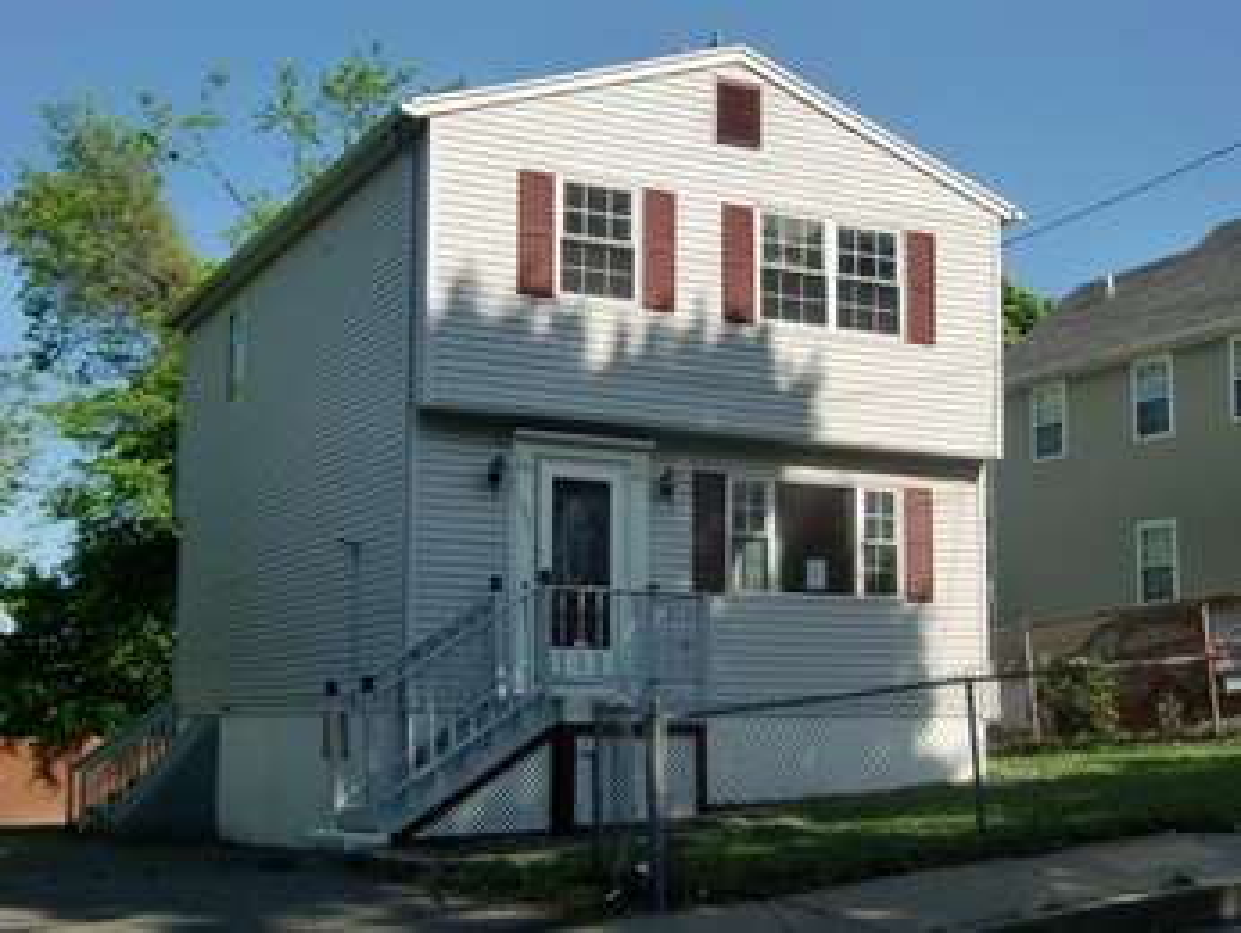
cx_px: 620
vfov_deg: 30.9
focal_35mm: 47
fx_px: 1686
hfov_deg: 40.4
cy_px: 466
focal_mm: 8.4
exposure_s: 1/800
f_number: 4
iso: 64
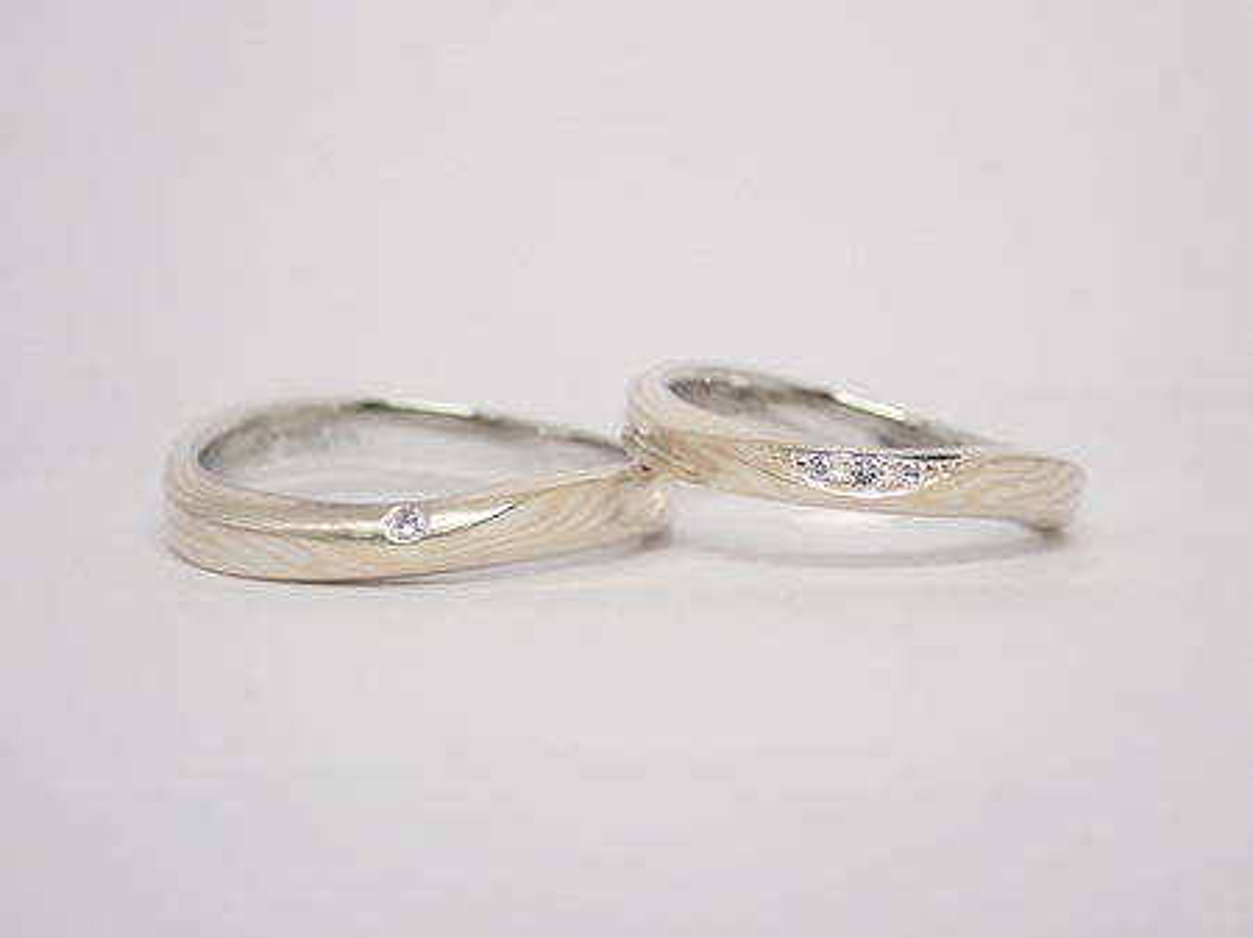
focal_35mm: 77
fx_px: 2786
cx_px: 626
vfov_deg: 19.1
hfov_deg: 25.3
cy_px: 469
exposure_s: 1/160
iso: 200
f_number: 4.1
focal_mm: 13.65
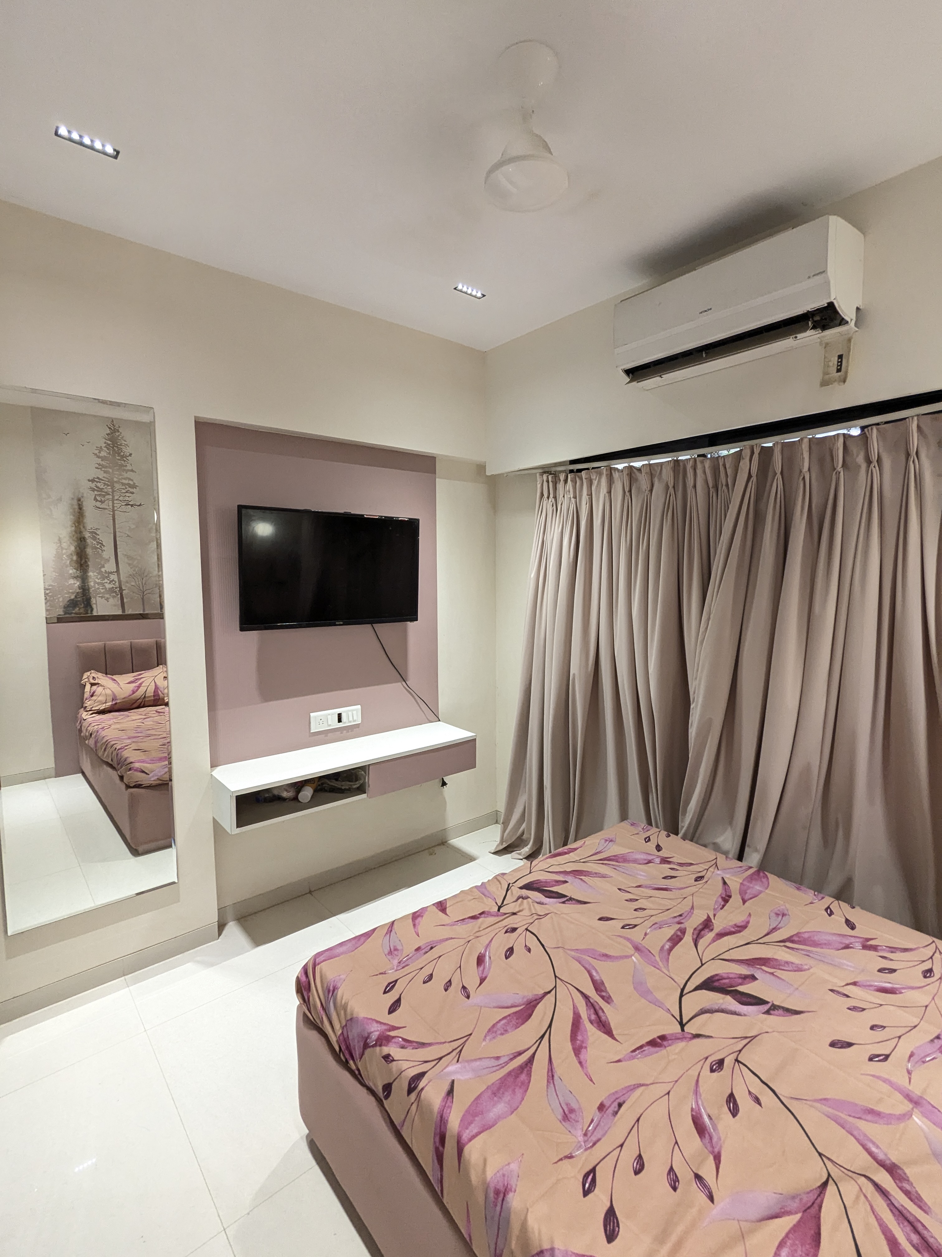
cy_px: 628
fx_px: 581
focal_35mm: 16
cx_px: 471
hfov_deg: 78.1
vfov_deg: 94.5
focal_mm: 2.35
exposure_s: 1/50
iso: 347
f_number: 2.2
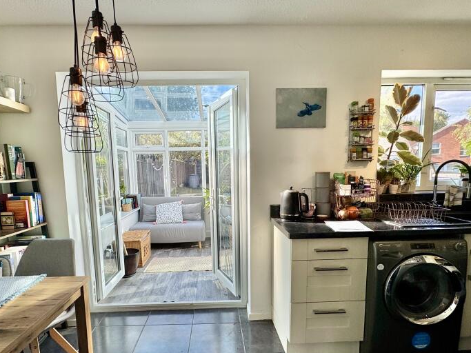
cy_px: 204
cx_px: 223
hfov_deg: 78.9
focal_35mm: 21
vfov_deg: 63.1
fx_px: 286
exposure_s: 1/306
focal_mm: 2.22
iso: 40
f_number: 2.2
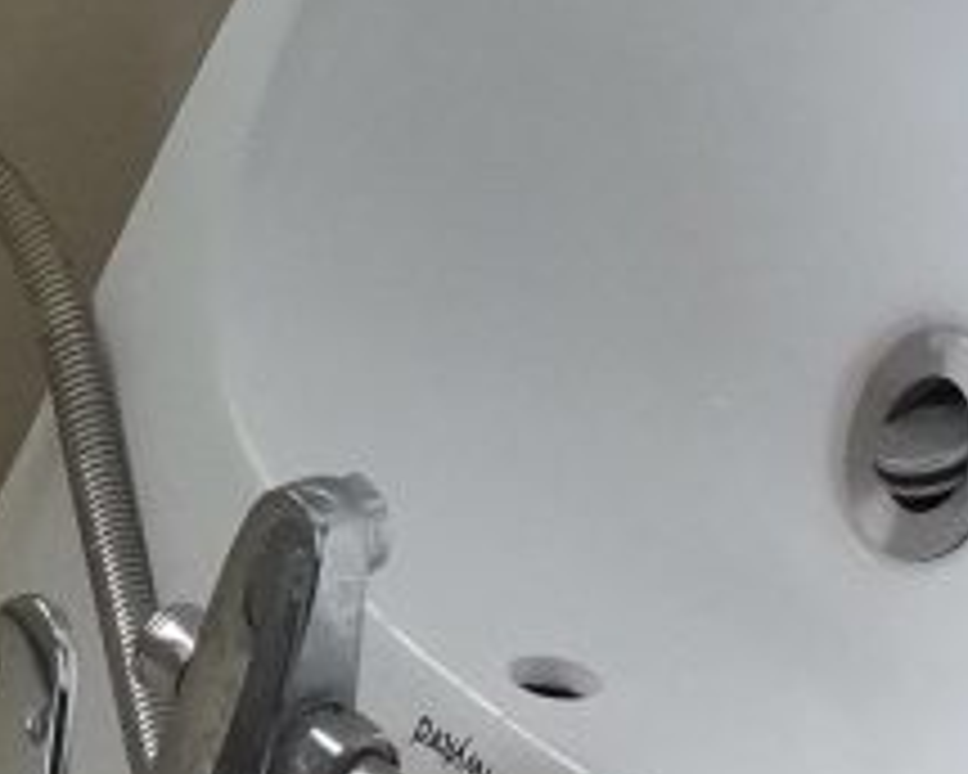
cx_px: 1706
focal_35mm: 126
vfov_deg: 10.1
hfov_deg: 13.7
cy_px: -1294
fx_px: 3610
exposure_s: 1/50
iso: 320
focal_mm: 5.5
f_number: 1.8
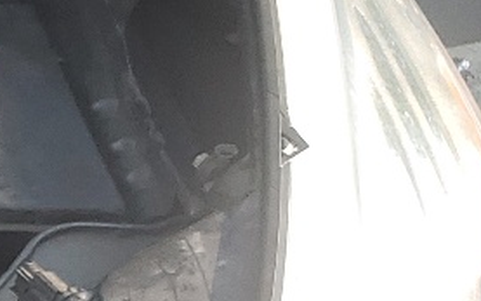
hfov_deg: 10.2
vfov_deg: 8.2
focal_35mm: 159
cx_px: -886
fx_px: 2084
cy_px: 318
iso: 50
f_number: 1.5
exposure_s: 1/455
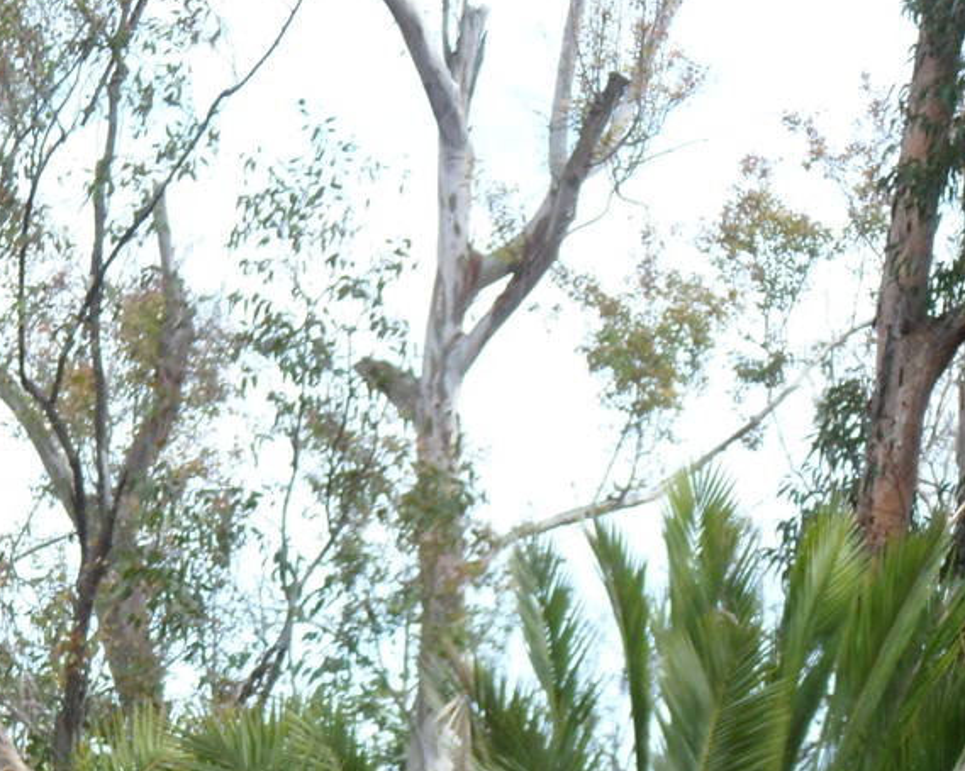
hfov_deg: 5.4
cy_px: 993
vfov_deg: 4.3
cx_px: -322
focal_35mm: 357
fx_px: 10194
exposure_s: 1/125
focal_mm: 22.5
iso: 80
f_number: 5.4
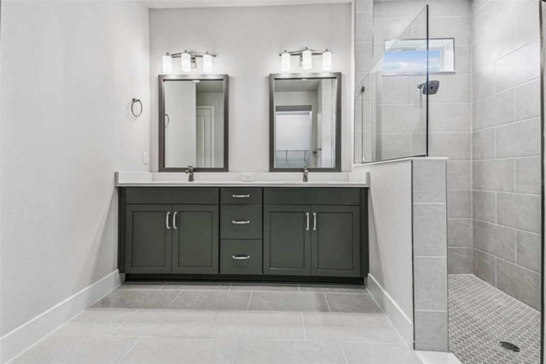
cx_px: 273
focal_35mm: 15
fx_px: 227
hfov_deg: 100.4
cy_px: 182
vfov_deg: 77.3
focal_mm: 10
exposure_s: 1/15
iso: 100
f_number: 7.1
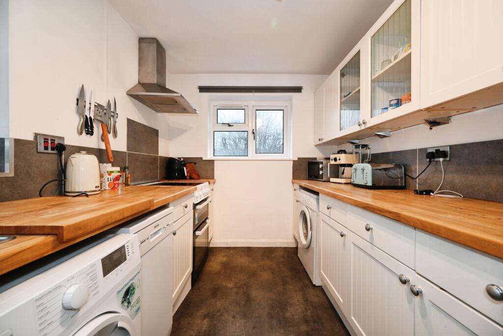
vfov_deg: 81.3
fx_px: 196
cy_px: 168
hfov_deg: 104.2
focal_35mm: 14
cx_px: 252
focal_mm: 14
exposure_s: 1/25
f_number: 6.3
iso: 1000
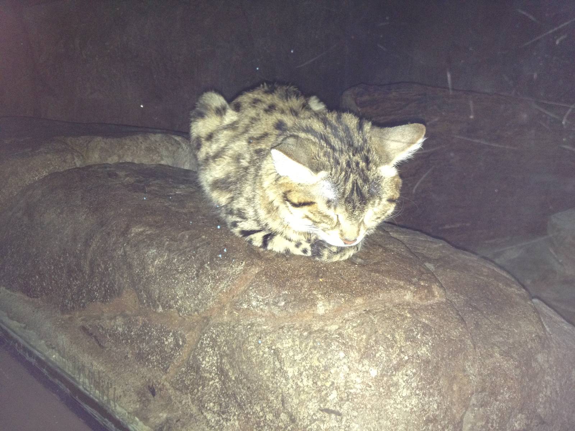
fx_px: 581
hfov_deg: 52.6
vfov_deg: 40.7
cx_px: 288
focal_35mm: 35
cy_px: 216
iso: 160
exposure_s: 1/16
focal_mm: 4.28
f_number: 2.4
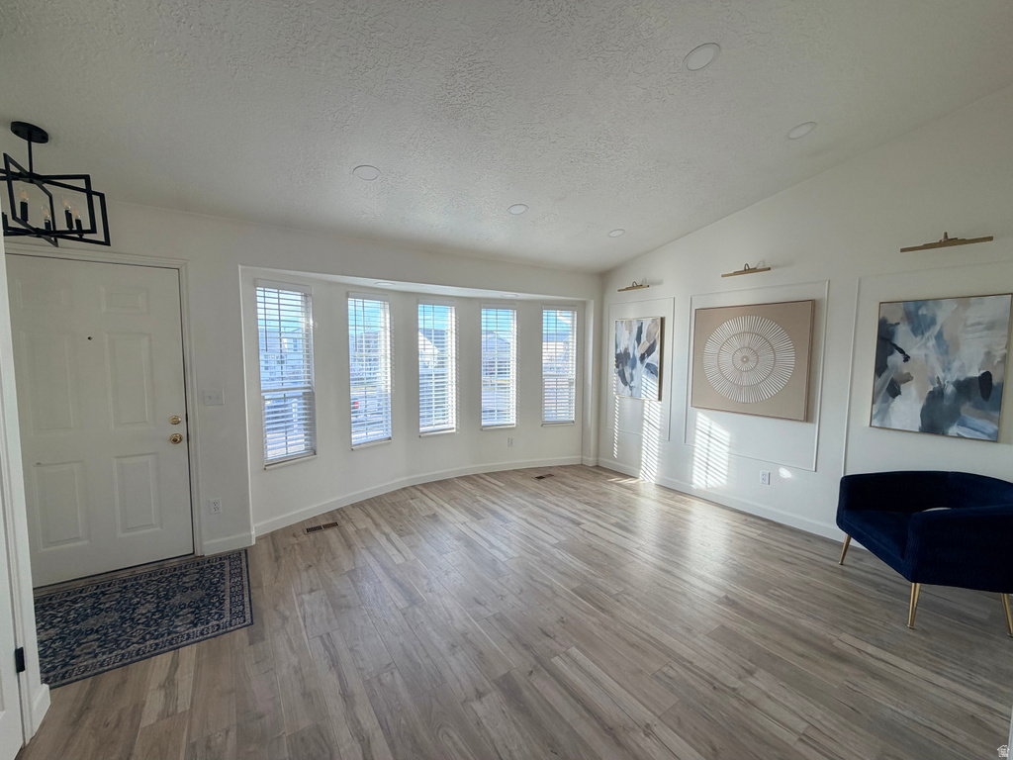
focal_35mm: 14
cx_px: 506
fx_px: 410
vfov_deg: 85.7
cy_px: 380
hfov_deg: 102.1
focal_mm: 2.22
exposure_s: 1/140
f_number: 2.2
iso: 64
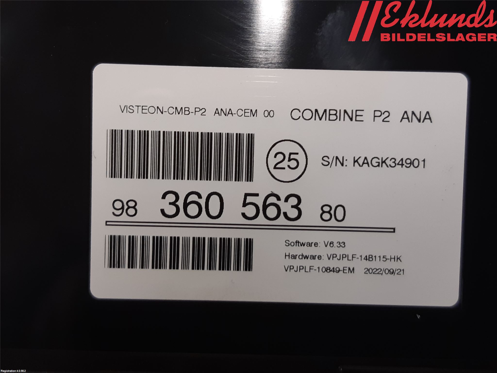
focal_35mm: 26
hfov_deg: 67.3
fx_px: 373
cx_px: 248
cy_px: 186
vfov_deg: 53.1
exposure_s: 1/50
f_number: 1.7
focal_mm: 3.93
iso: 80
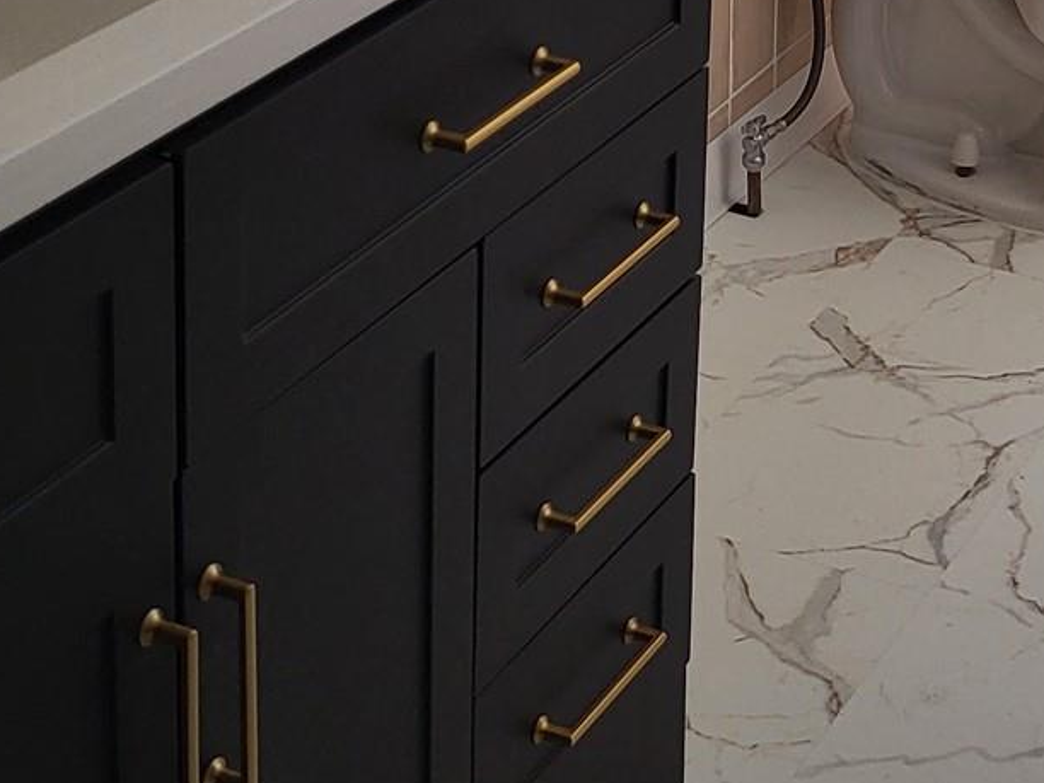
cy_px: -433
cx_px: 1124
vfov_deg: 15.5
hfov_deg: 21.4
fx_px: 2624
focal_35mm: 87
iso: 200
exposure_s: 1/120
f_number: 1.8
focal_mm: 5.4
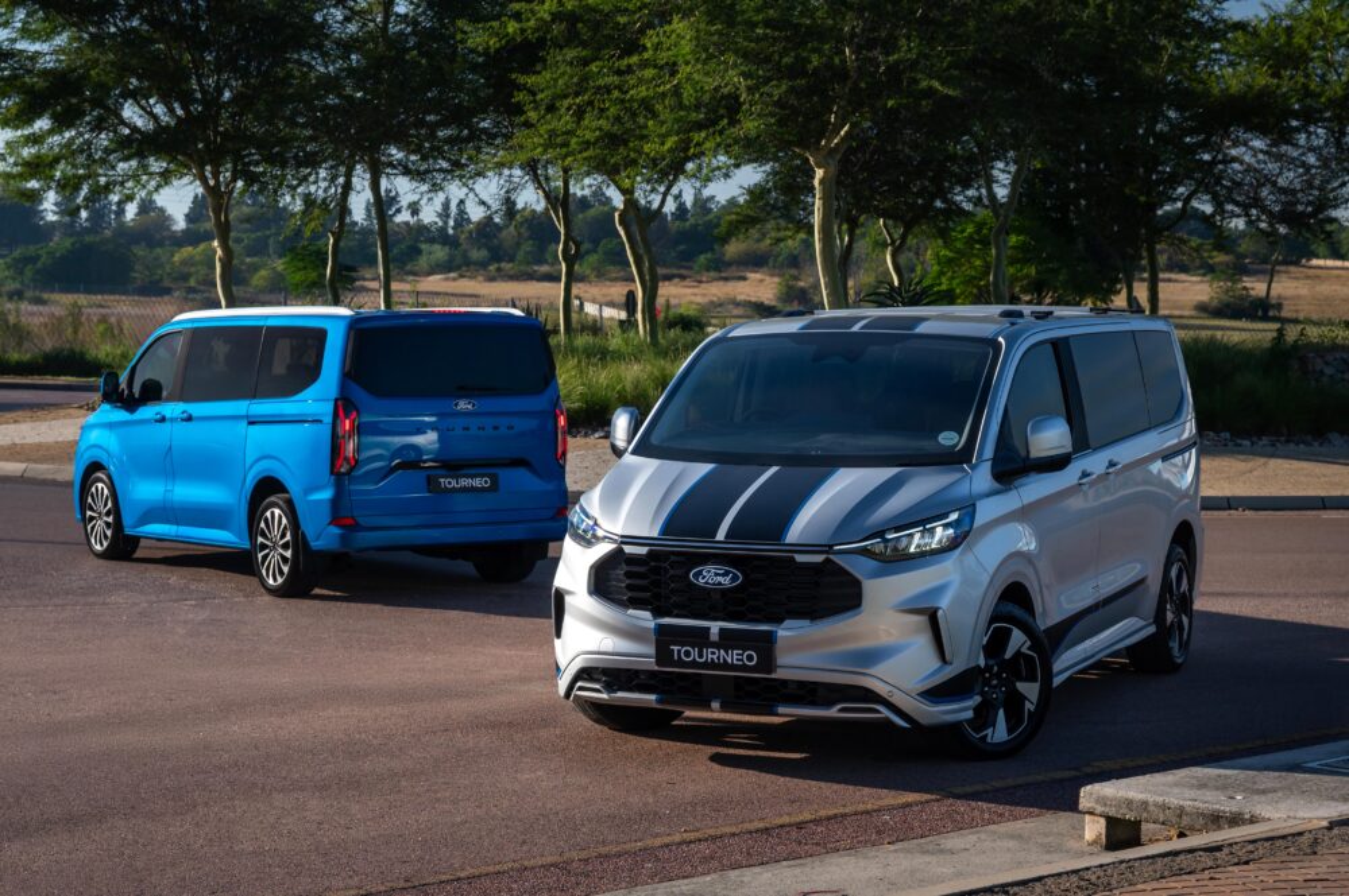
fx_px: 2284
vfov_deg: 22.2
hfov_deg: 32.9
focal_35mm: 61
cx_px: 674
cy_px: 448
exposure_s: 1/250
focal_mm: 61
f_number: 9
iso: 400
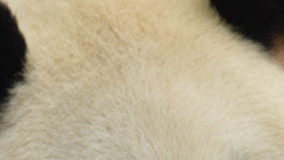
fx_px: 13807
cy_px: 209
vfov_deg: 0.7
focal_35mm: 1833
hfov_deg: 1.2
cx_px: 26
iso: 500
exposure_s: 1/800
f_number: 6.3
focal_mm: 300
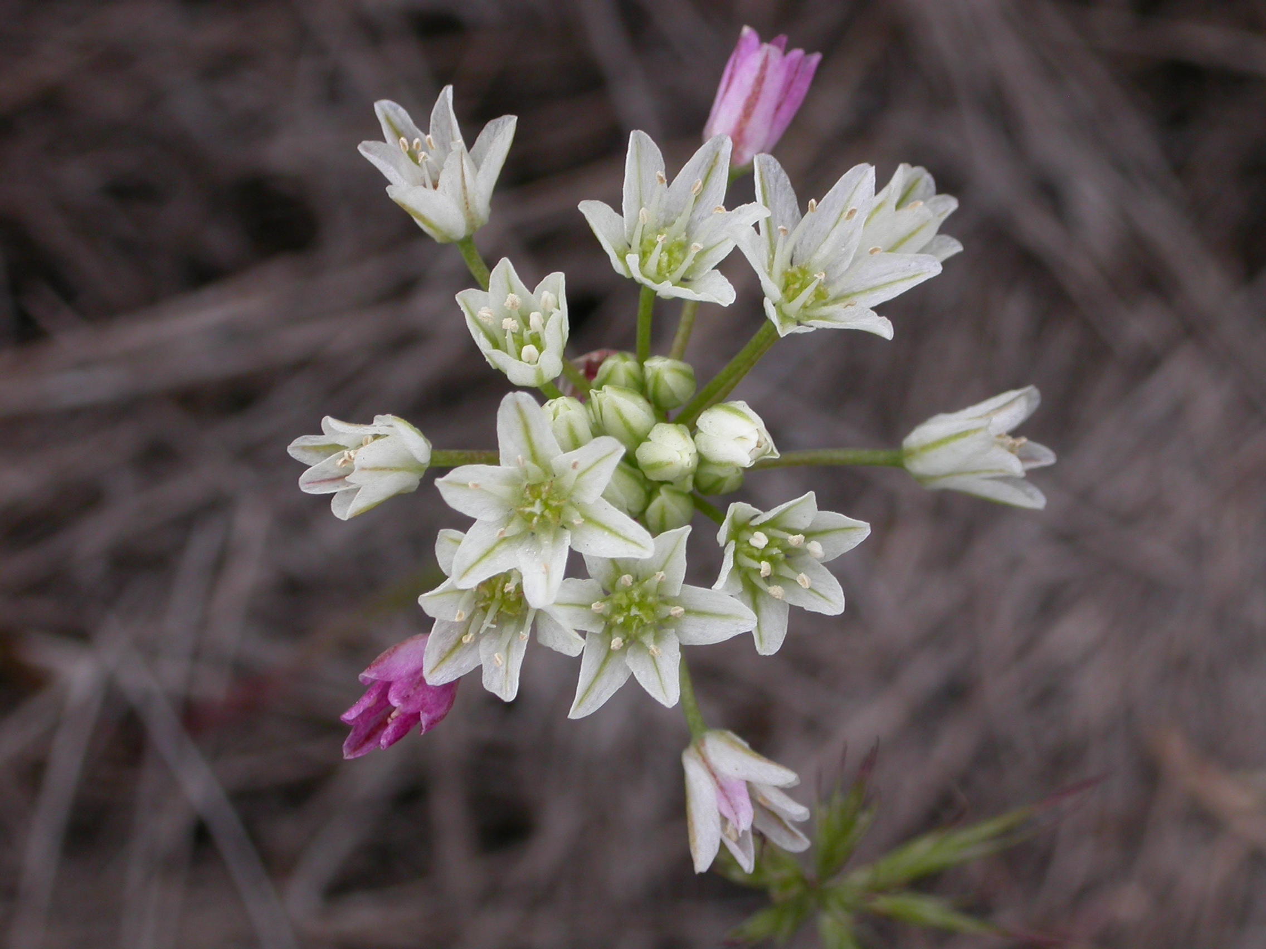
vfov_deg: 10.6
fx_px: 5120
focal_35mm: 140
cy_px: 474
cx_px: 633
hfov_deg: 14.1
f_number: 4.8
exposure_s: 1/136
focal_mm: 29.1
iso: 100
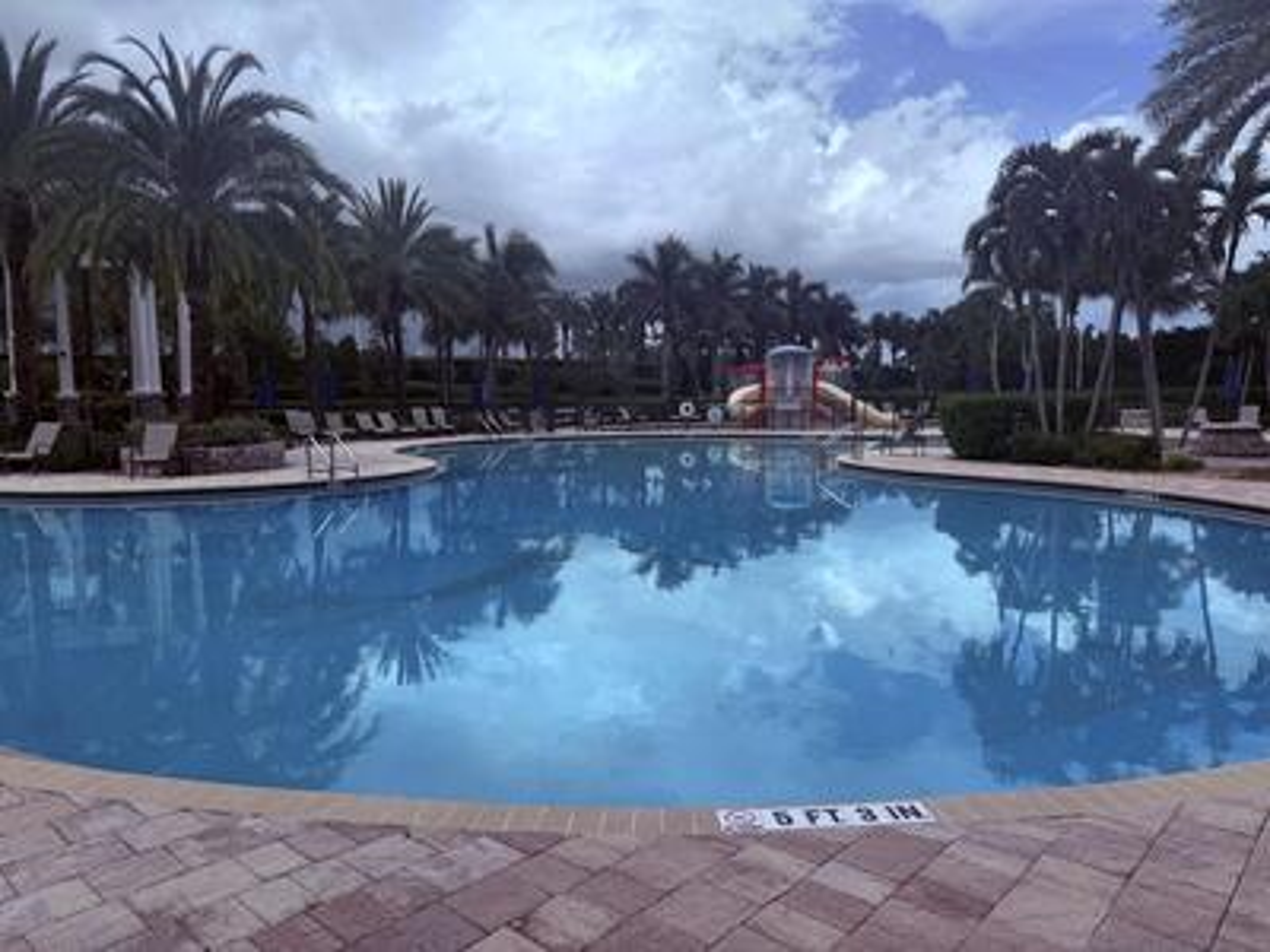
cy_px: 476
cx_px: 635
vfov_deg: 56.8
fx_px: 881
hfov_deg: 71.6
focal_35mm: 24
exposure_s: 1/7353
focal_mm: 6.76
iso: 80
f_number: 1.78
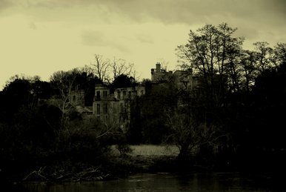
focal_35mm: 105
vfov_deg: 13.1
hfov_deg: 19.4
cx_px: 143
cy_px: 96
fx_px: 836
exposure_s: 1/200
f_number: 4.5
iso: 400
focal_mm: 70
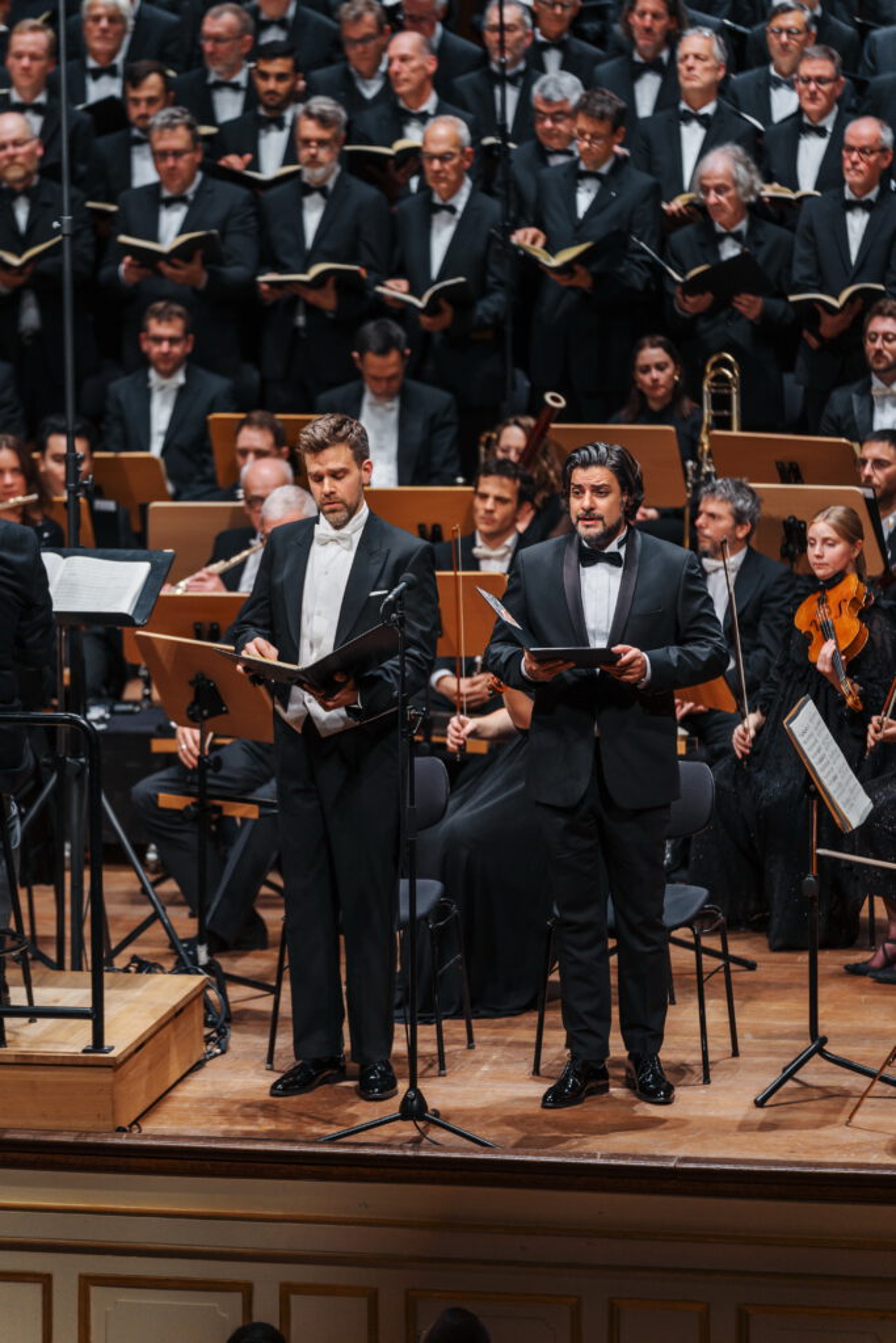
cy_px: 672
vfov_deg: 10.4
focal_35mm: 198
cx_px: 448
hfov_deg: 6.9
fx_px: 7389
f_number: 2.8
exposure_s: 1/200
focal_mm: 198
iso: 640
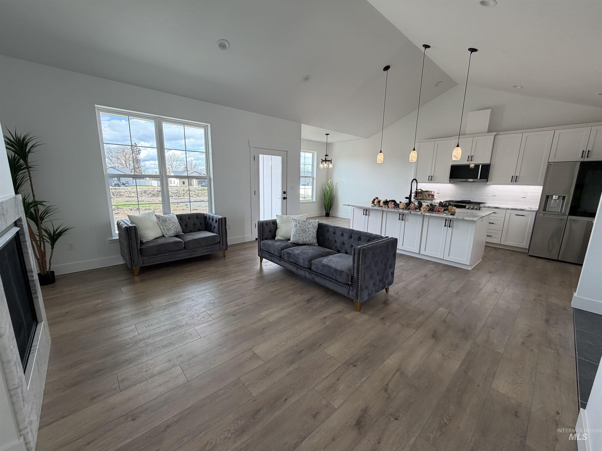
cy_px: 226
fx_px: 243
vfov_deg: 85.7
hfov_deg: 102.1
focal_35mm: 14
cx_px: 301
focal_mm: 2.22
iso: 80
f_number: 2.2
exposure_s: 1/120
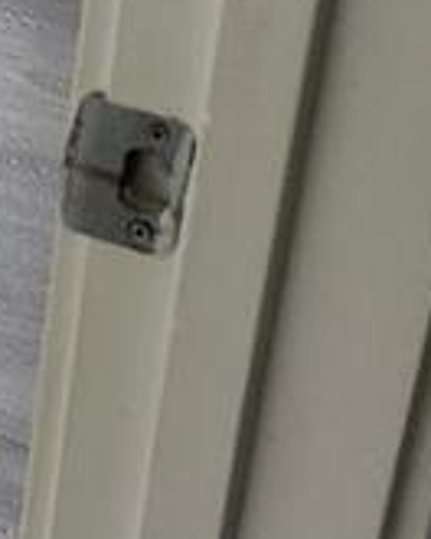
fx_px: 2599
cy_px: 395
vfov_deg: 11.8
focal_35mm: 163
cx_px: -927
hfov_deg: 8.0
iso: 250
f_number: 1.8
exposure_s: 1/120
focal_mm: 6.4
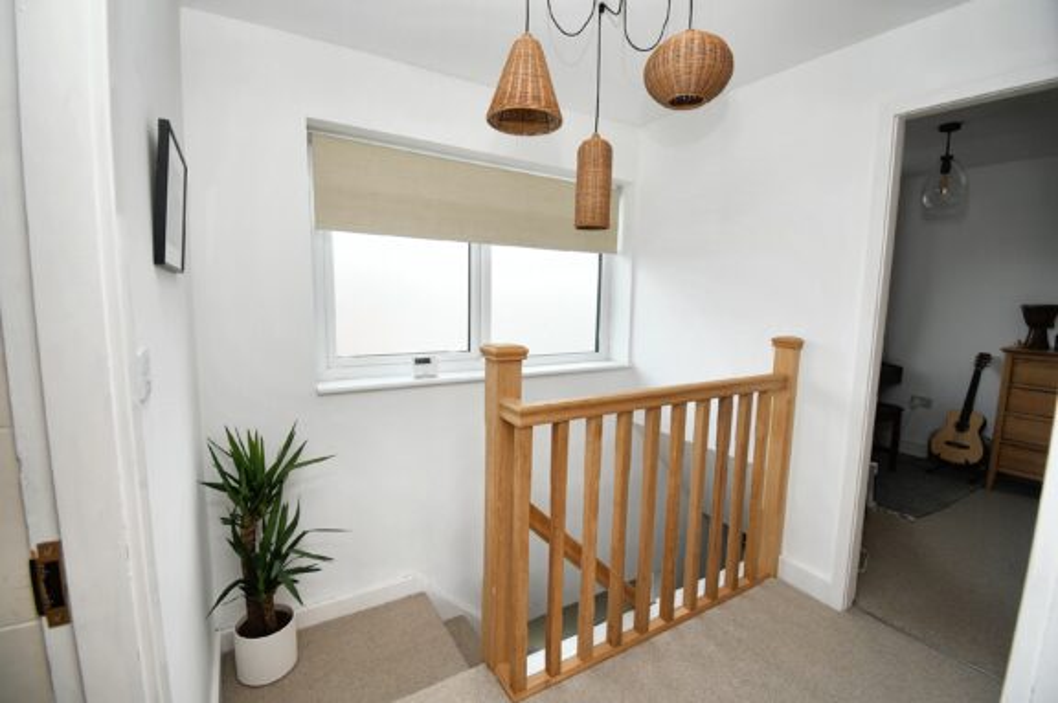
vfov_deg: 77.2
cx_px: 529
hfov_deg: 100.4
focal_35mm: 15
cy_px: 352
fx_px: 440
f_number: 4.5
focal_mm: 10
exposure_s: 1/80
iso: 100
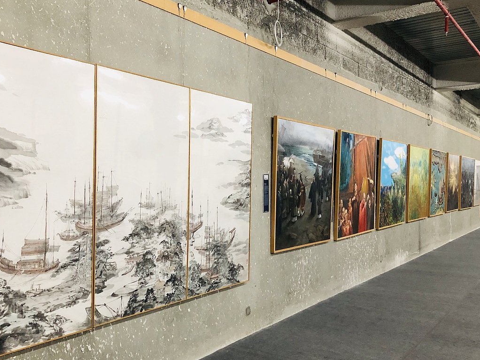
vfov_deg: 40.7
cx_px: 233
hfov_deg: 52.6
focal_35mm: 35
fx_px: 485
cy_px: 195
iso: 100
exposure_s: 1/13
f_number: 1.8
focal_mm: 4
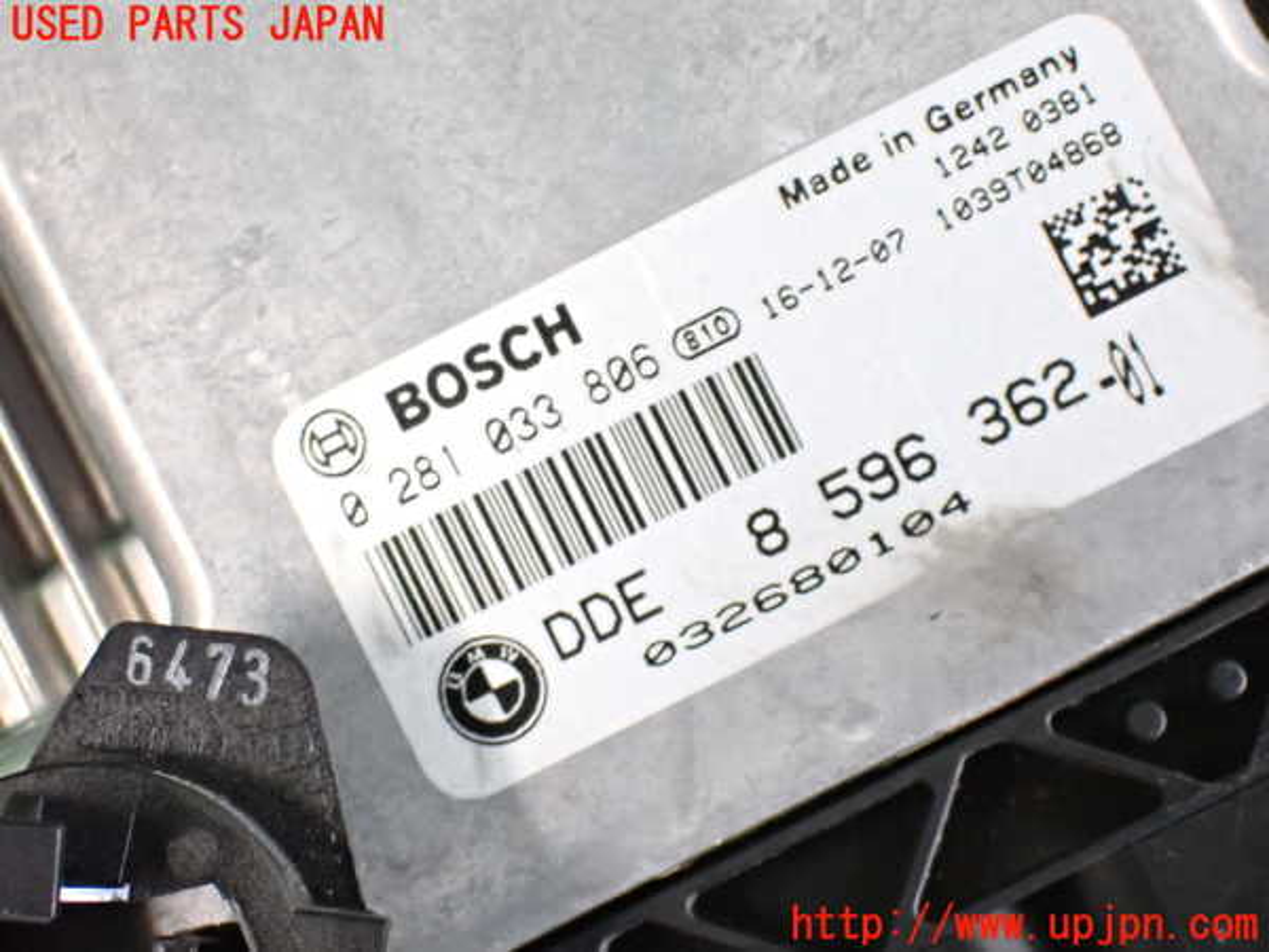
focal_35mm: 88
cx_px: 634
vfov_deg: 16.8
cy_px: 476
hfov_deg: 22.3
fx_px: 3226
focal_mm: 15.66
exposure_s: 1/80
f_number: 4.5
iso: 3200
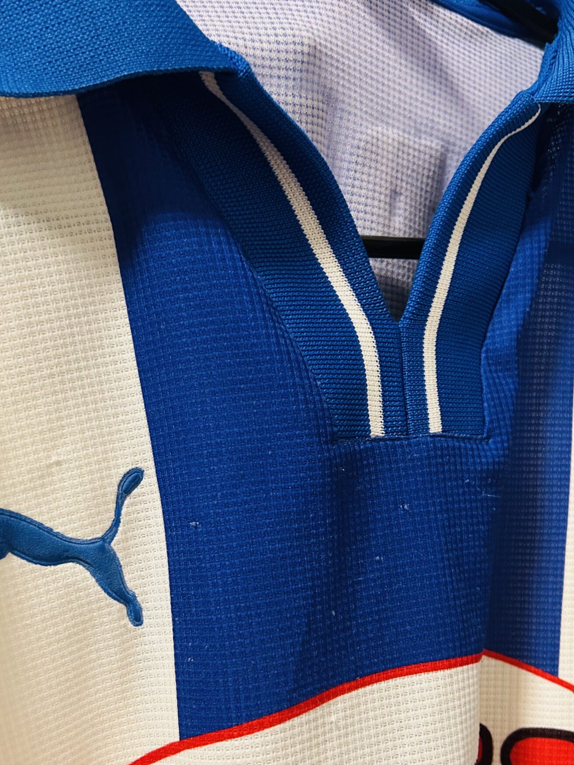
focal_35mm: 38
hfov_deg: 37.6
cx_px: 231
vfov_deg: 48.5
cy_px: 482
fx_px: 840
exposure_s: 1/60
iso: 320
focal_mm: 5.7
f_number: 1.5
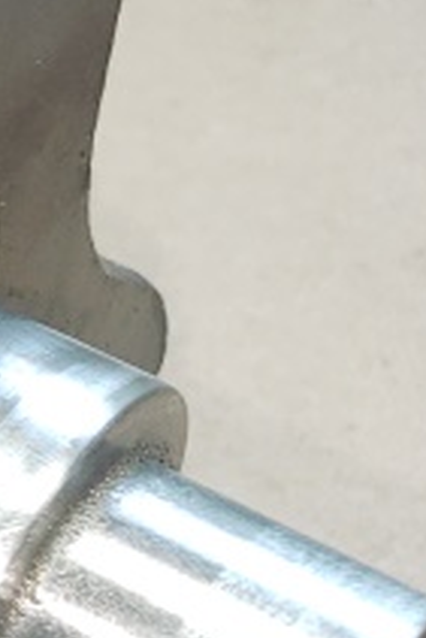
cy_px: 91
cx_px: -1018
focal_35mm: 128
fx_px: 2268
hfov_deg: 8.3
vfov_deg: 15.8
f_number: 2.4
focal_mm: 4.3
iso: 125
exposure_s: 1/24
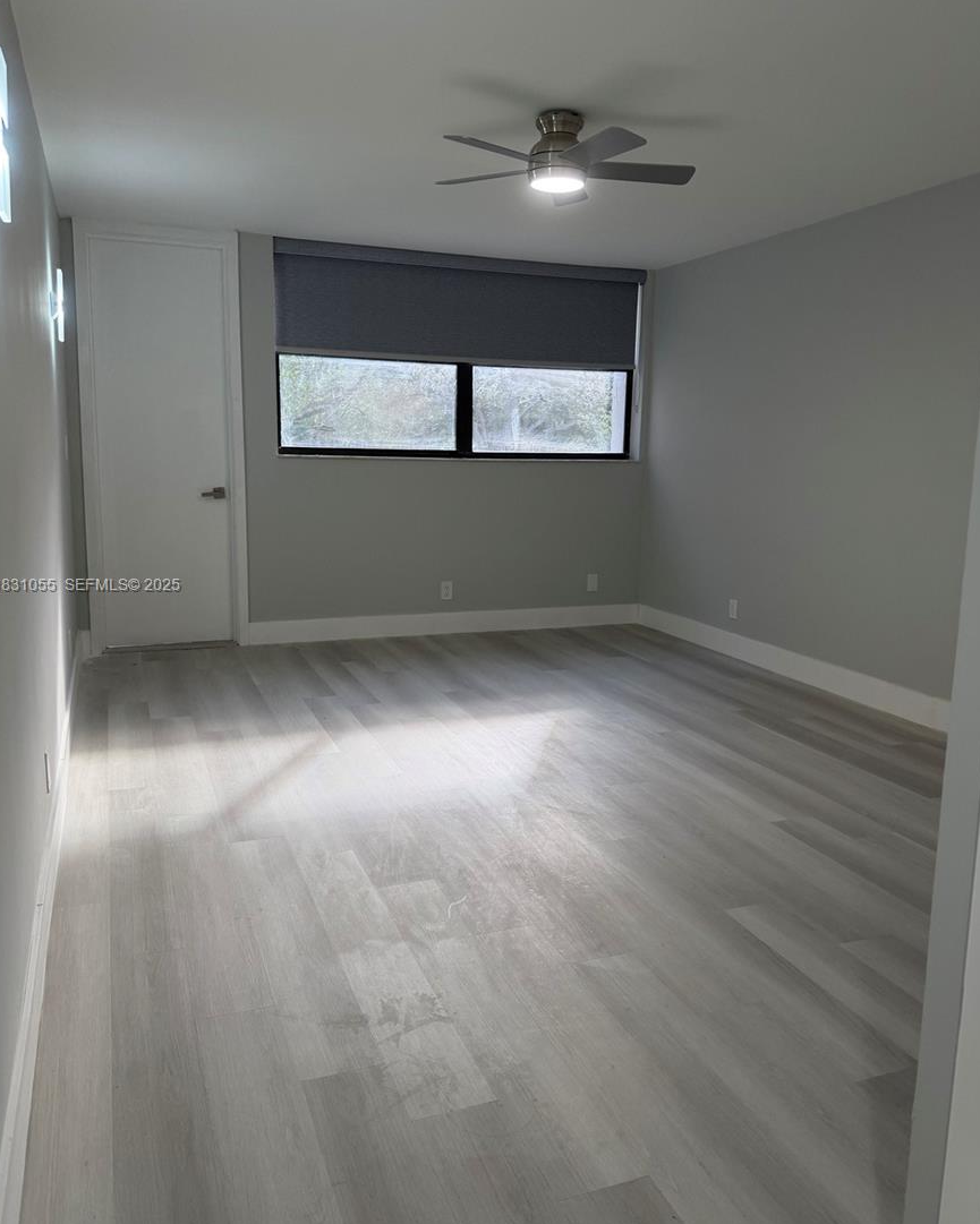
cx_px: 480
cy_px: 587
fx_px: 943
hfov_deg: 54.9
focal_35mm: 26
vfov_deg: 66.0
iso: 100
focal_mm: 6.76
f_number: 1.78
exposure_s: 1/136
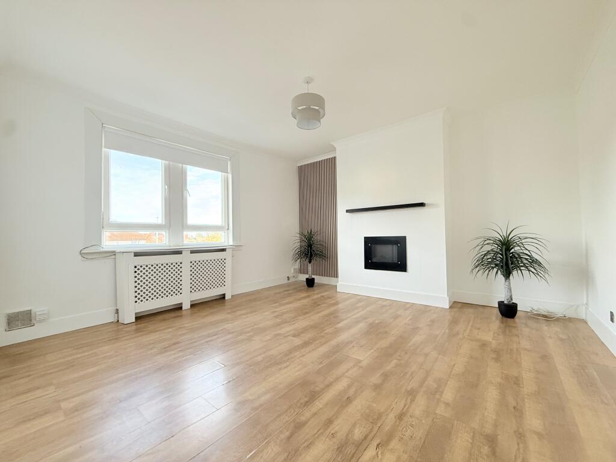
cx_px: 308
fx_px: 249
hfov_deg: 102.1
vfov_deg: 85.7
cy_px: 231
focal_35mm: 14
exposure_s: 1/99
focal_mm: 2.22
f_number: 2.2
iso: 160
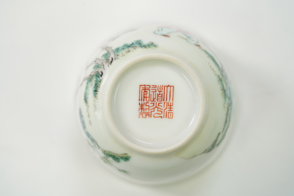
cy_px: 98
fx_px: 857
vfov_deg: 13.0
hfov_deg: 19.5
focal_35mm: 105
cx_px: 147
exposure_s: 1/125
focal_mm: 105
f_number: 7.1
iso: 500
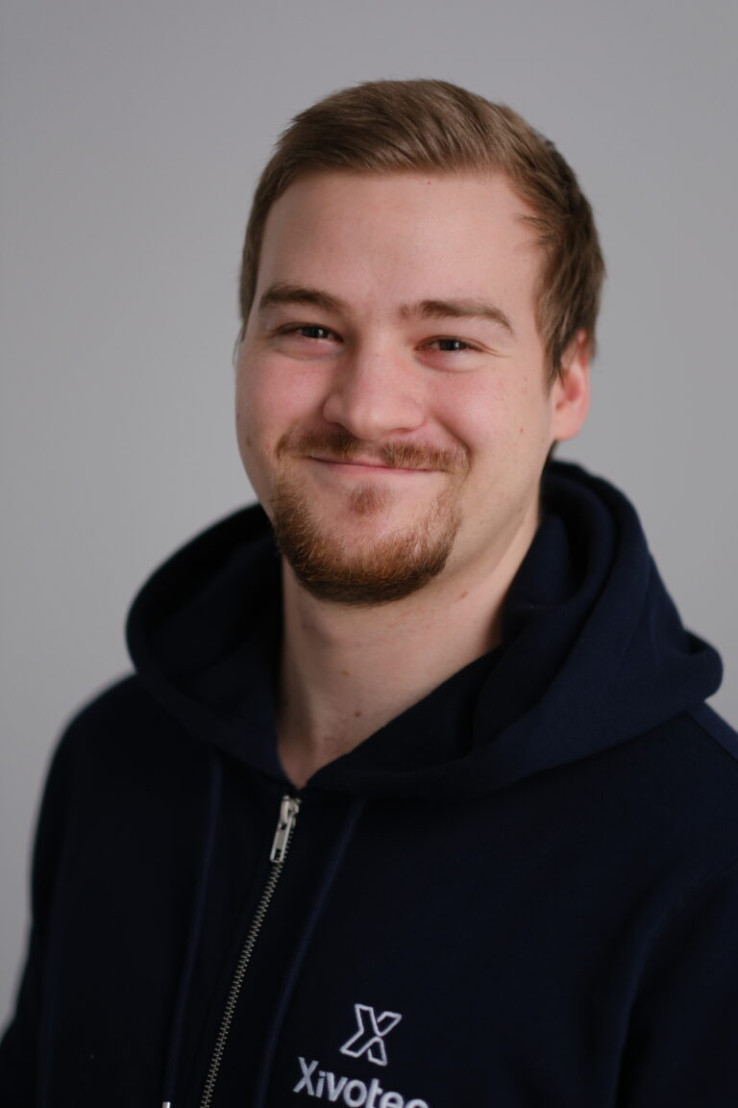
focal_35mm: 84
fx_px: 2583
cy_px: 554
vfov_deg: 24.2
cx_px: 369
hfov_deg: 16.3
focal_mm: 56
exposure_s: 1/85
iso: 320
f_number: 1.2
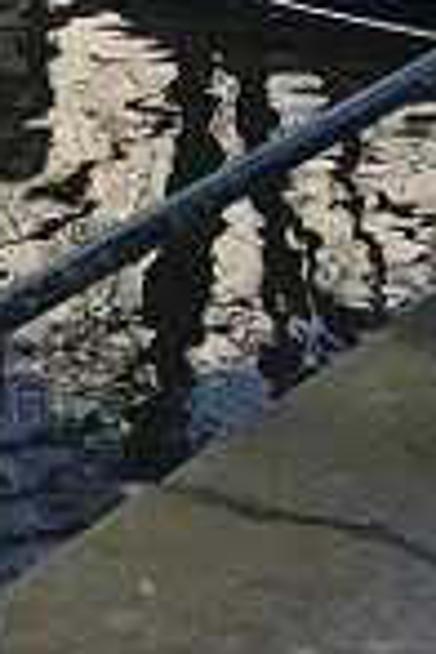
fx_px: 2870
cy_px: -536
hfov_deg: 8.2
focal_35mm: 158
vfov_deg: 11.9
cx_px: -516
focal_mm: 4.15
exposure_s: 1/507
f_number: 2.2
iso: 32
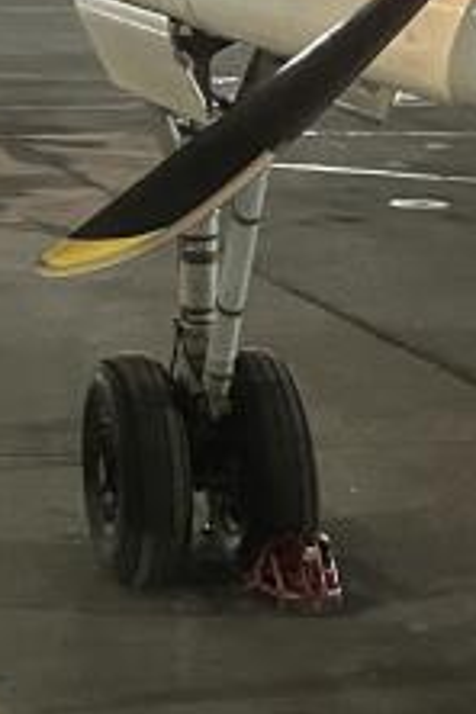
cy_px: -648
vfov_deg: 13.7
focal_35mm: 130
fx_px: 2578
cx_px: -190
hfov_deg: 10.3
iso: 1000
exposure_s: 1/16
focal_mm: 5.1
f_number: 1.6
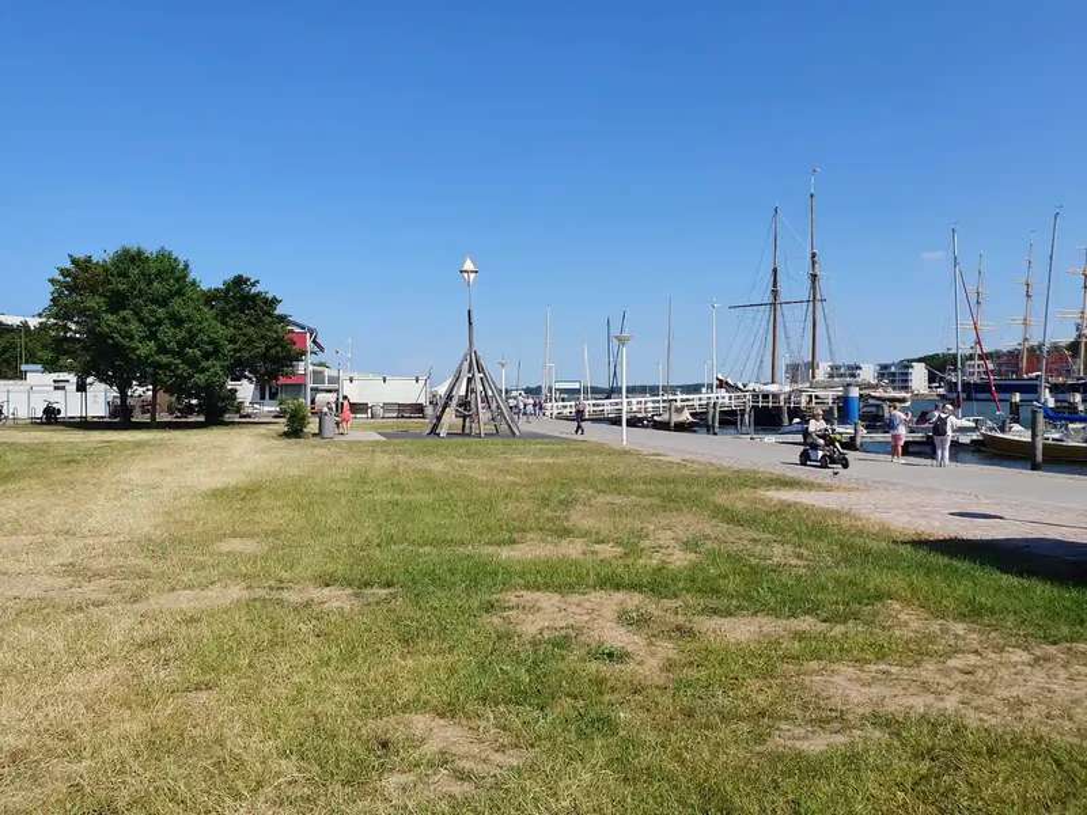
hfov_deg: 67.3
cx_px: 544
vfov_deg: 53.1
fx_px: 816
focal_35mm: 26
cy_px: 408
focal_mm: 4.3
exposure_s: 1/2176
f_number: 2.4
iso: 50
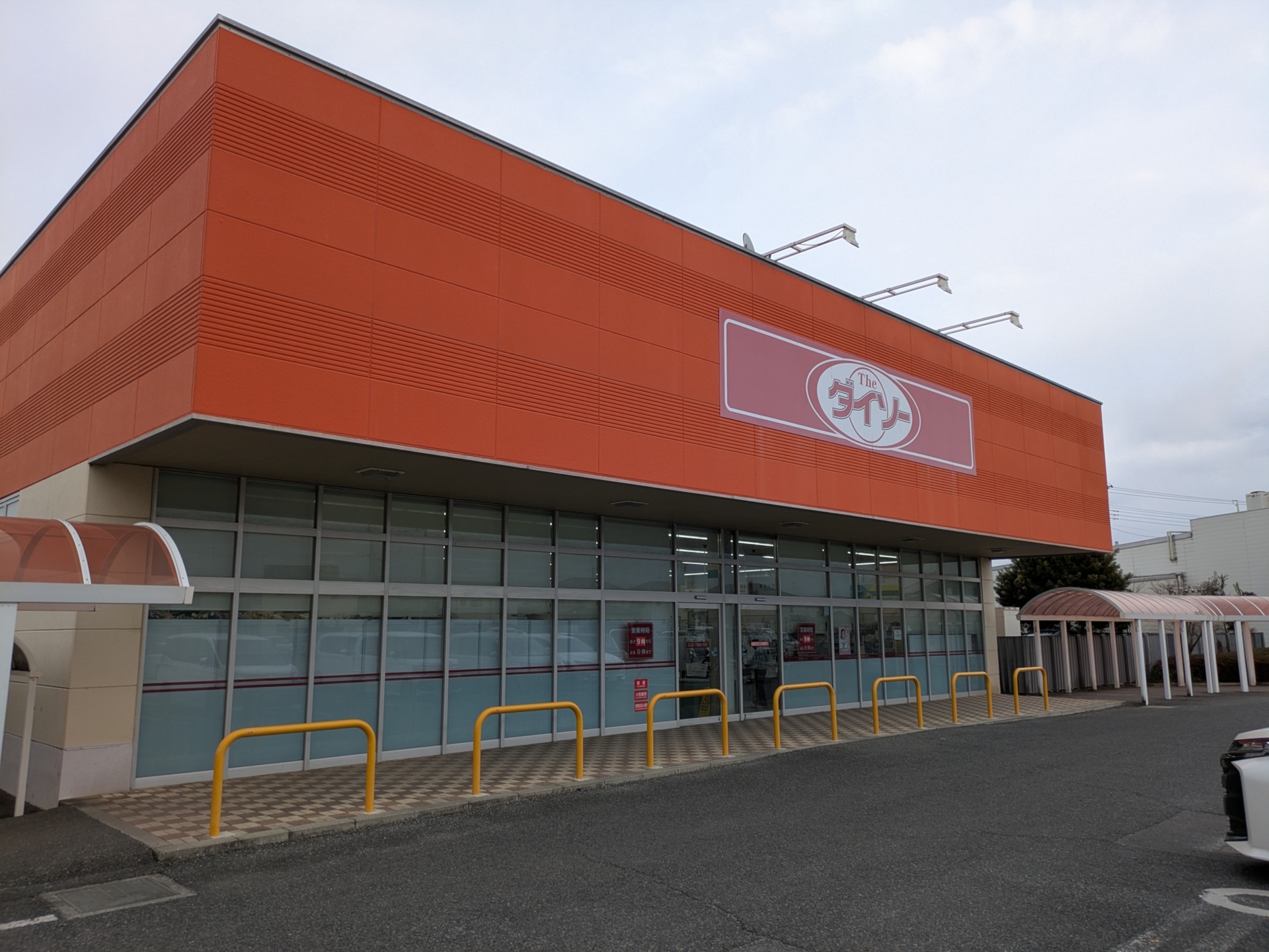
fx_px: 916
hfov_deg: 69.4
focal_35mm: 25
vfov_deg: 54.9
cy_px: 476
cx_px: 634
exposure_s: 1/697
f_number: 1.89
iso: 45
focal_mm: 5.43
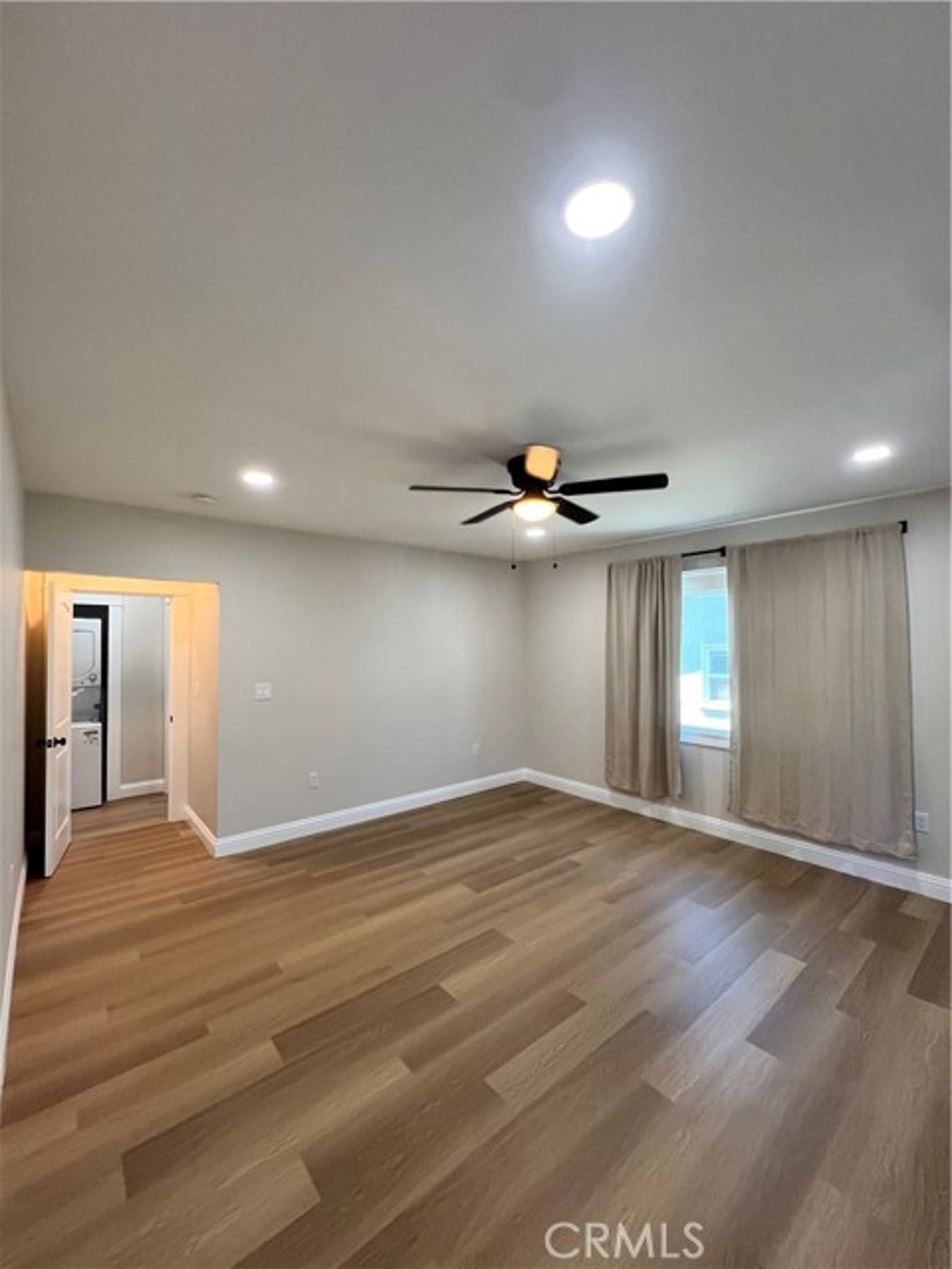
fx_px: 477
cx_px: 476
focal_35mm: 13
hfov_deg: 89.9
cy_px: 634
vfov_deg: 106.2
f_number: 1.8
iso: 200
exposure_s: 1/120
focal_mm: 1.57
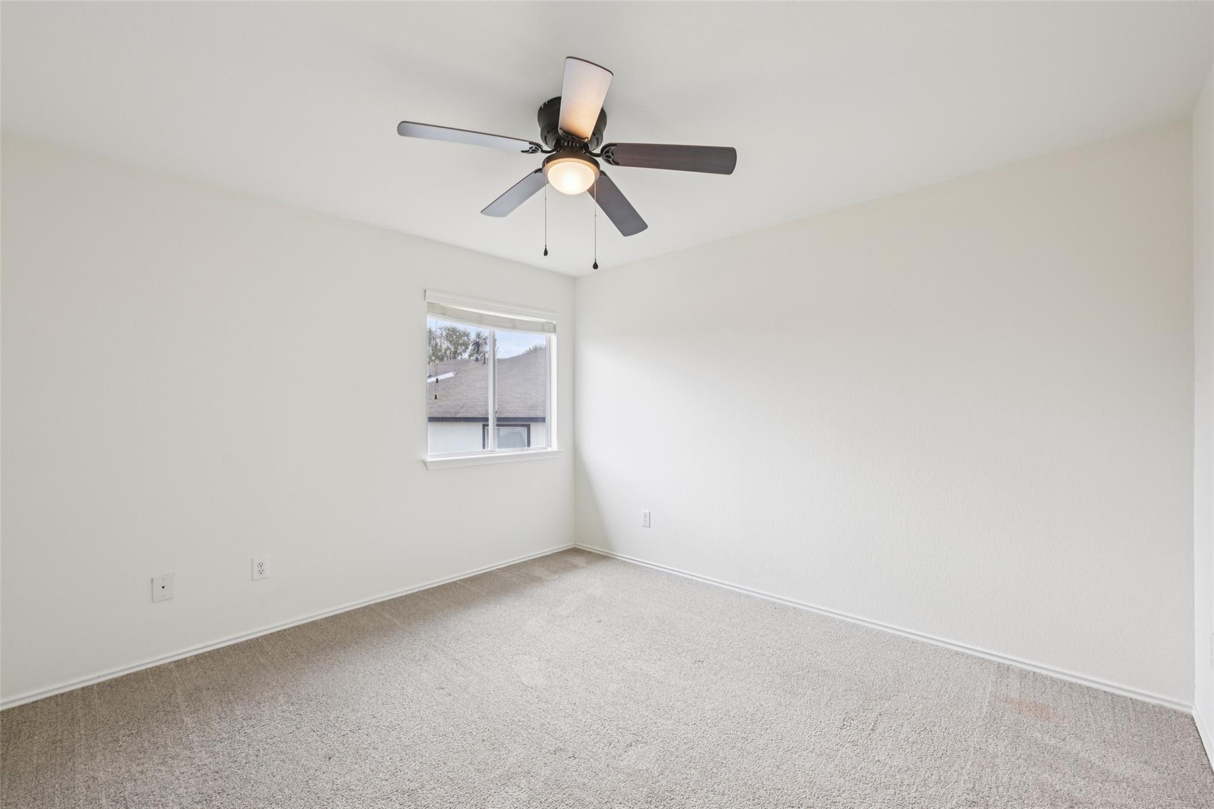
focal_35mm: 15
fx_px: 506
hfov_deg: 100.4
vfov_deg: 77.3
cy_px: 404
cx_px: 607
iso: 100
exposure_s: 1/20
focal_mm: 15
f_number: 6.7
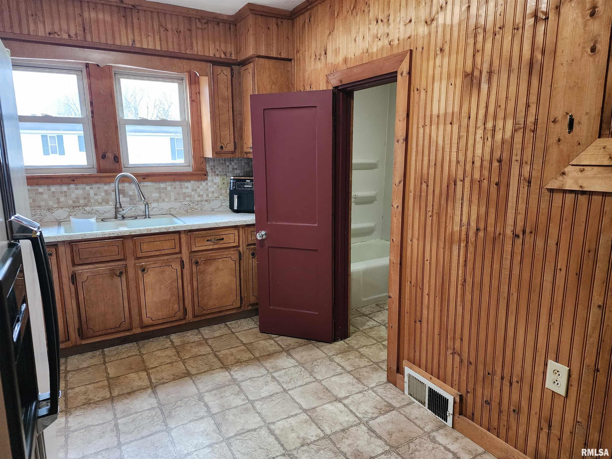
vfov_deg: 58.9
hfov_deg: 73.9
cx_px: 306
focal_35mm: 23
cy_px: 230
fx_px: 407
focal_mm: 6.4
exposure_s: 1/120
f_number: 1.8
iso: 800
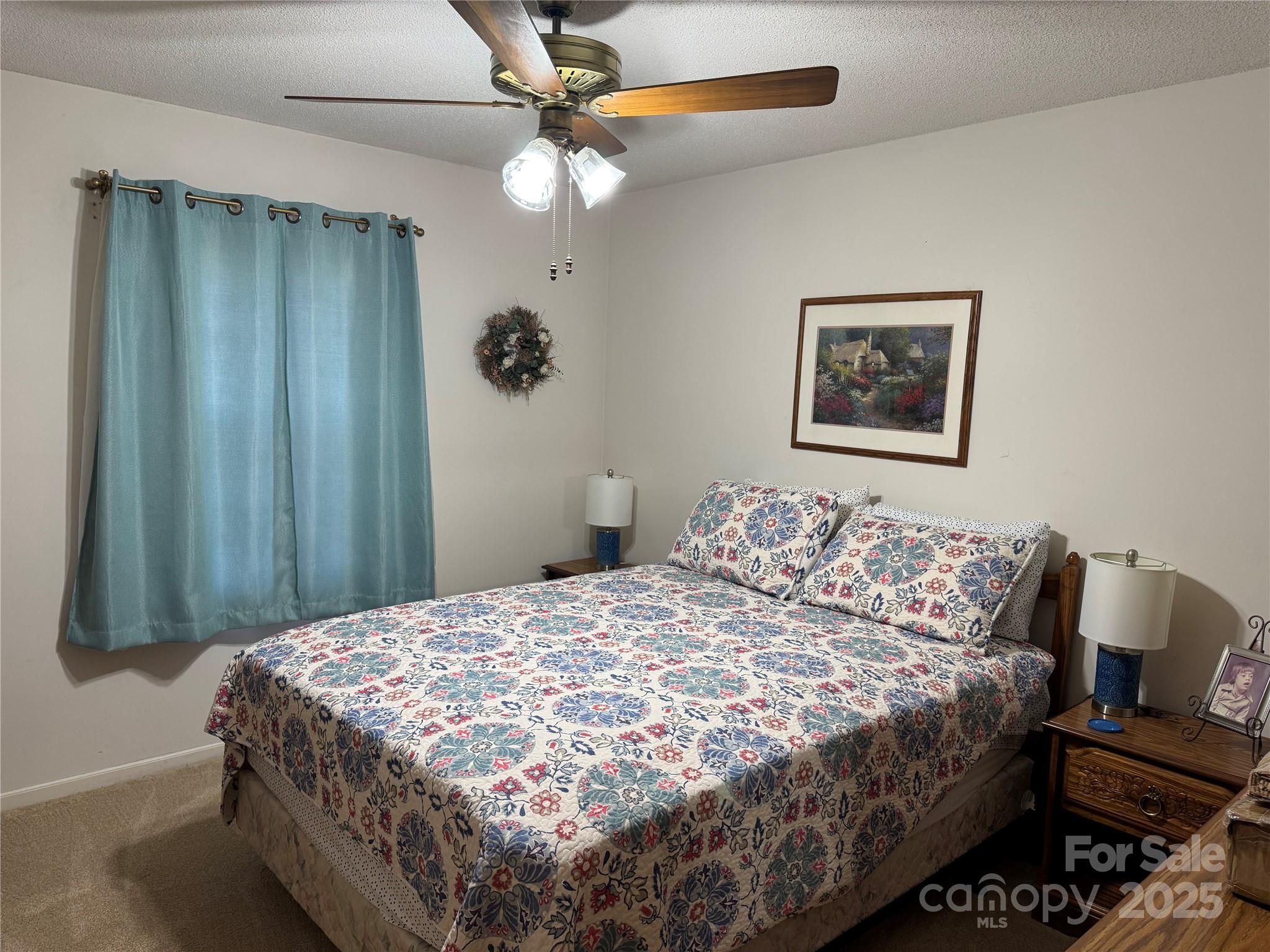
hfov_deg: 71.6
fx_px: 881
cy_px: 476
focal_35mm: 24
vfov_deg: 56.8
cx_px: 635
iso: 125
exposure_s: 1/60
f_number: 1.78
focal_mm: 6.76
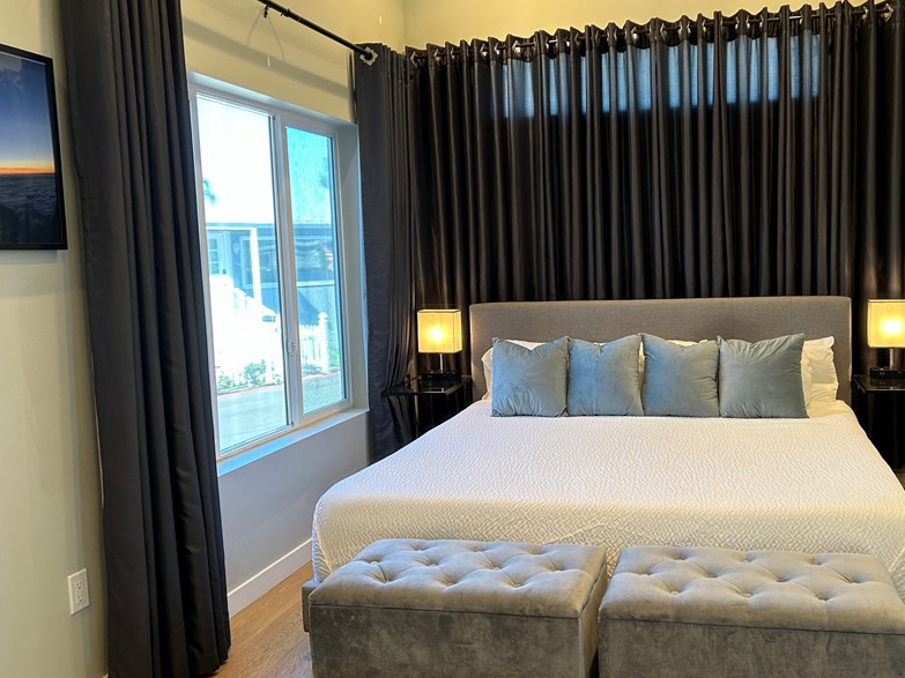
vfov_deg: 41.8
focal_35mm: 34
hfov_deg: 53.4
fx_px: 889
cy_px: 330
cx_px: 566
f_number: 1.5
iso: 80
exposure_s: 1/60
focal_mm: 5.7
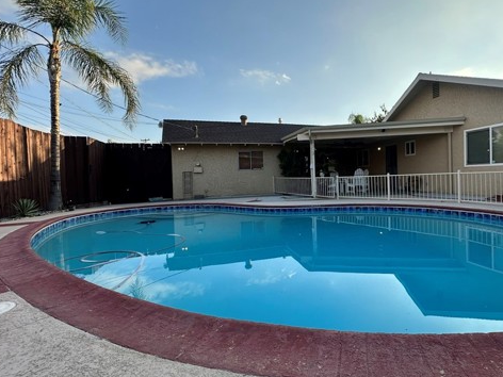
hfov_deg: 83.4
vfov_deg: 68.7
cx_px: 308
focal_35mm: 19
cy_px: 181
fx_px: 276
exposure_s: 1/824
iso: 50
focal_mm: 2.22
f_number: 2.2
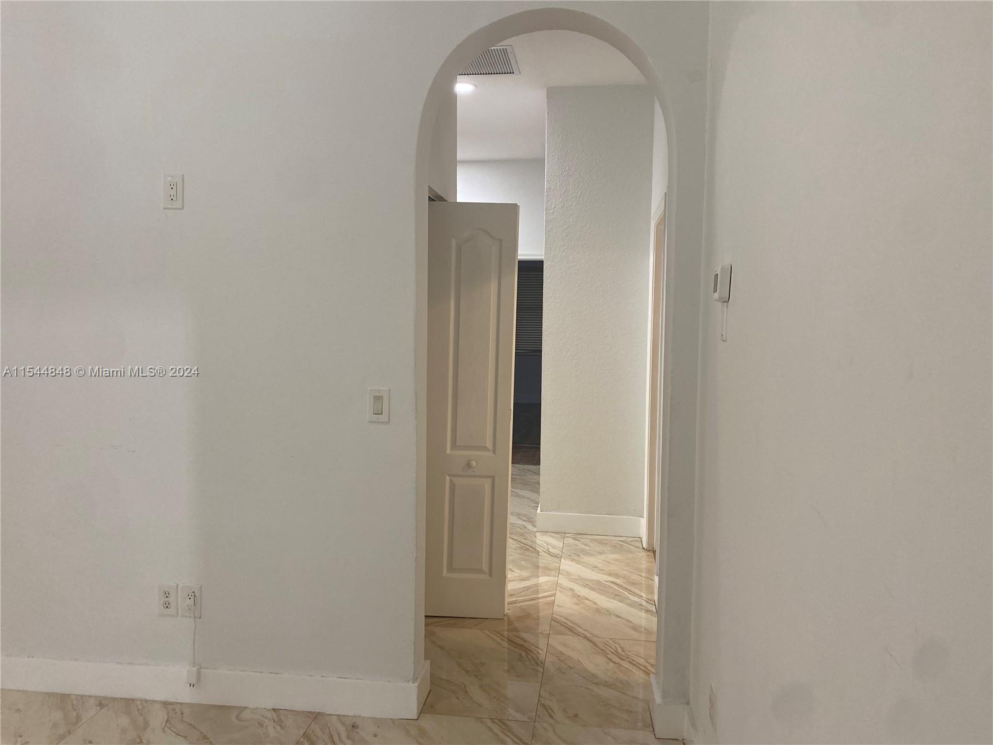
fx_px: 746
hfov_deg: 67.3
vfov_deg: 53.1
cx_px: 496
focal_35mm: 26
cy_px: 372
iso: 125
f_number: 1.8
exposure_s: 1/60
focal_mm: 4.25
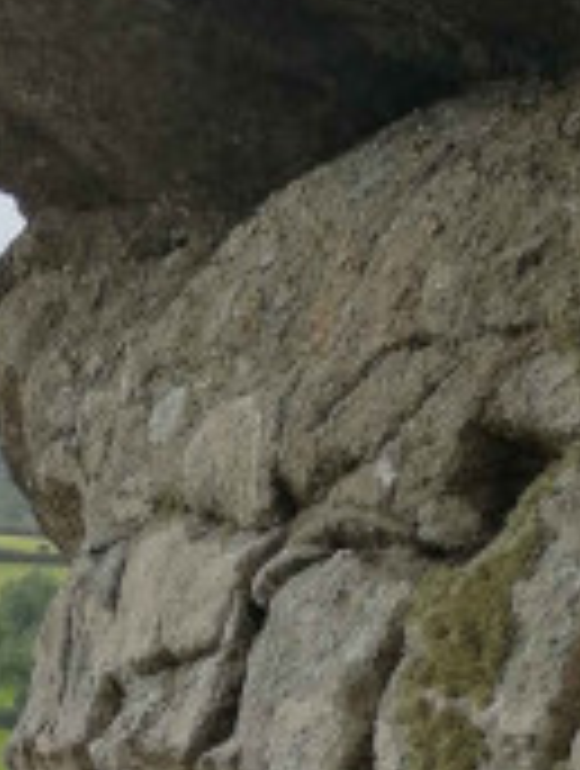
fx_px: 3272
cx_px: -679
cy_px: 1488
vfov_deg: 12.1
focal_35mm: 147
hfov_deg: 9.3
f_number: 1.8
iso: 50
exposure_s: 1/659
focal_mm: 3.95
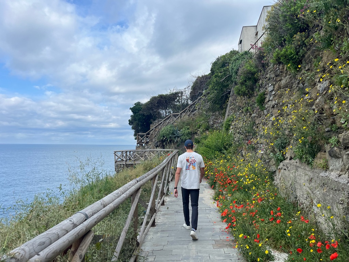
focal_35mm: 26
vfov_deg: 53.1
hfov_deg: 67.3
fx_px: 262
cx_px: 174
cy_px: 131
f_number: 1.6
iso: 50
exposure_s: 1/3049
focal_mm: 5.1
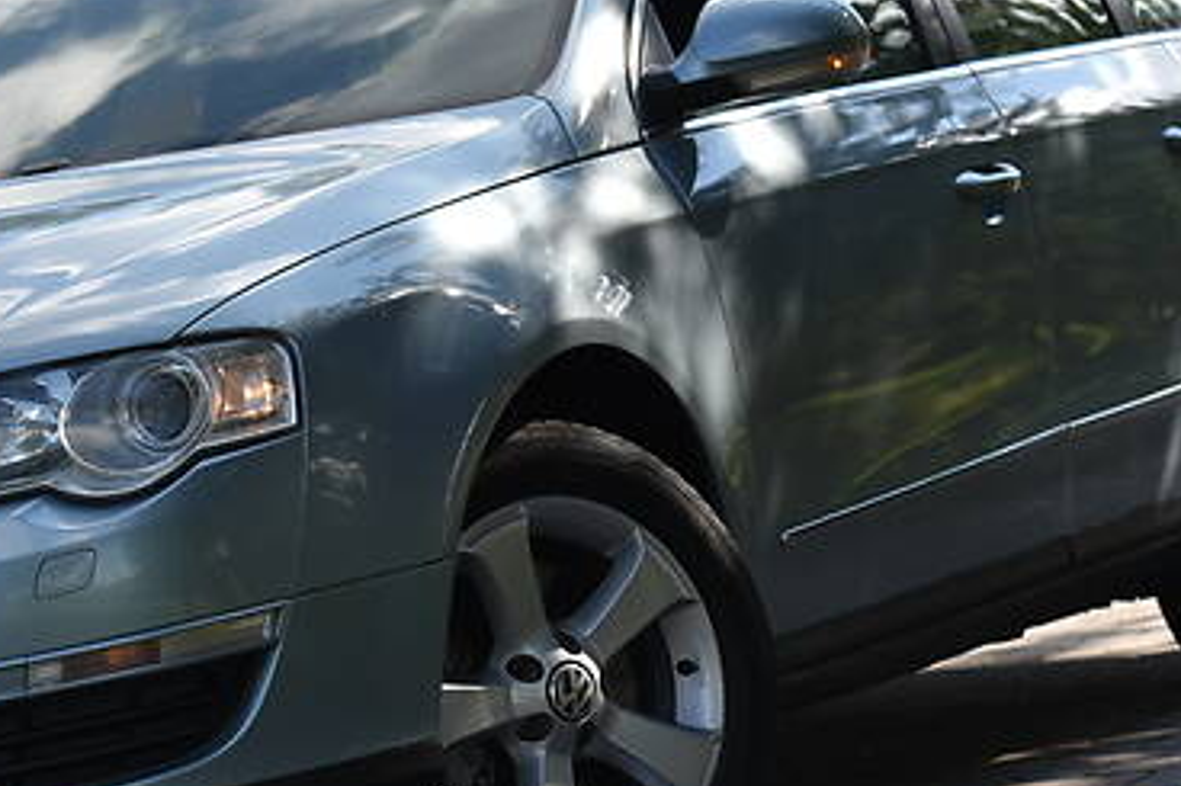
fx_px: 4984
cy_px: 355
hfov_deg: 13.4
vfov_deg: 9.0
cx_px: 212
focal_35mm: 152
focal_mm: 70
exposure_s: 1/500
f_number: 5.6
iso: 200
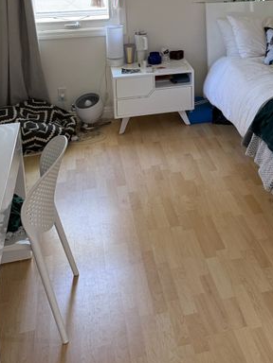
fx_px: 526
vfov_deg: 35.4
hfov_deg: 27.8
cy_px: 21
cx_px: 258
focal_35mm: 50
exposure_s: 1/61
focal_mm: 6.76
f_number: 1.78
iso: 200
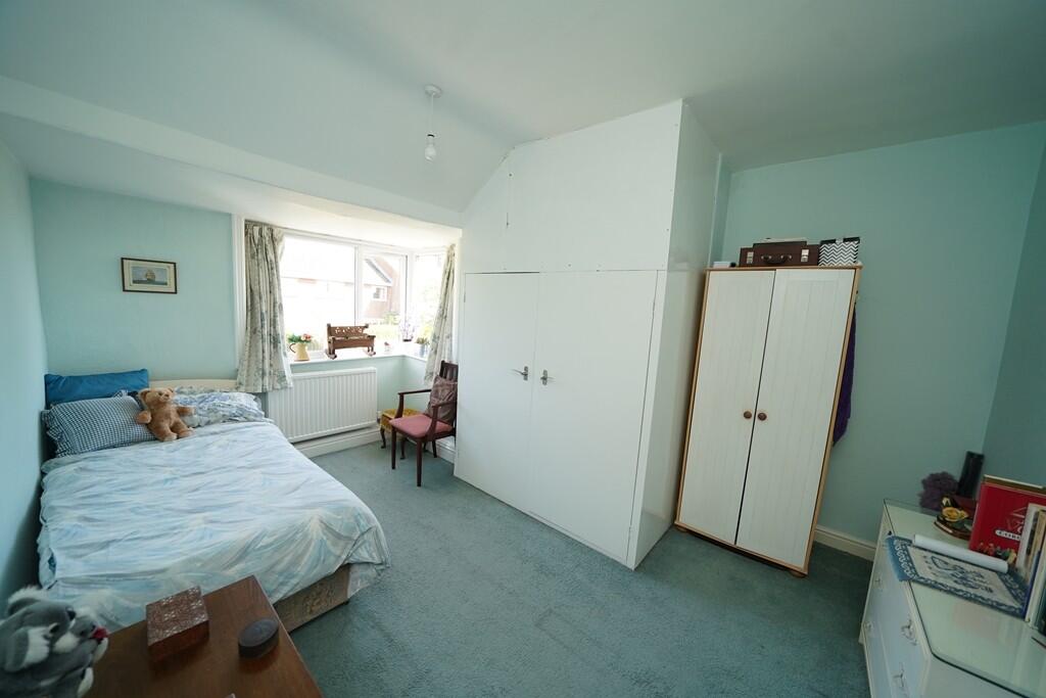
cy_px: 349
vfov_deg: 90.0
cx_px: 523
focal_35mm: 12
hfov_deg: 112.6
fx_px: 349
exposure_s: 1/160
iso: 640
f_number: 4
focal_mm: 12
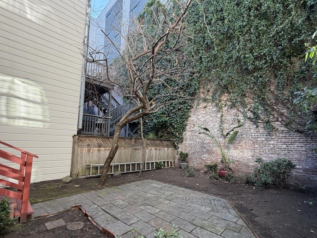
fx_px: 156
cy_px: 130
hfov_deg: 91.0
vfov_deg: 74.6
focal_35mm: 17
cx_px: 164
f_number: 2.2
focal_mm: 2.22
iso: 40
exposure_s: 1/131
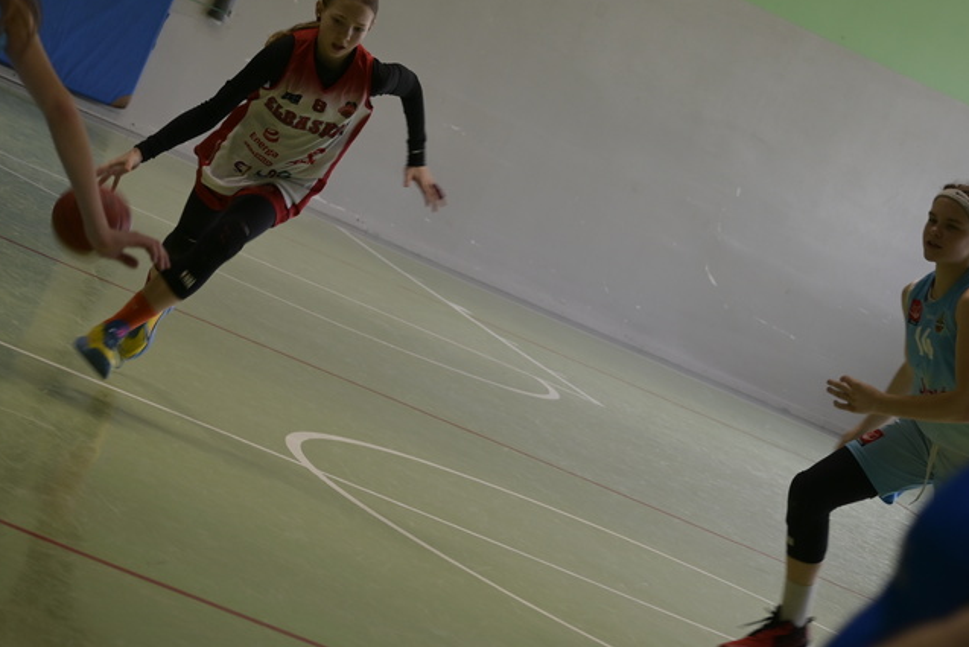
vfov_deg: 9.2
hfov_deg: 13.8
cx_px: 457
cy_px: 253
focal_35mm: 149
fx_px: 4011
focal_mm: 74
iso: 400
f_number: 4.8
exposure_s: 1/125
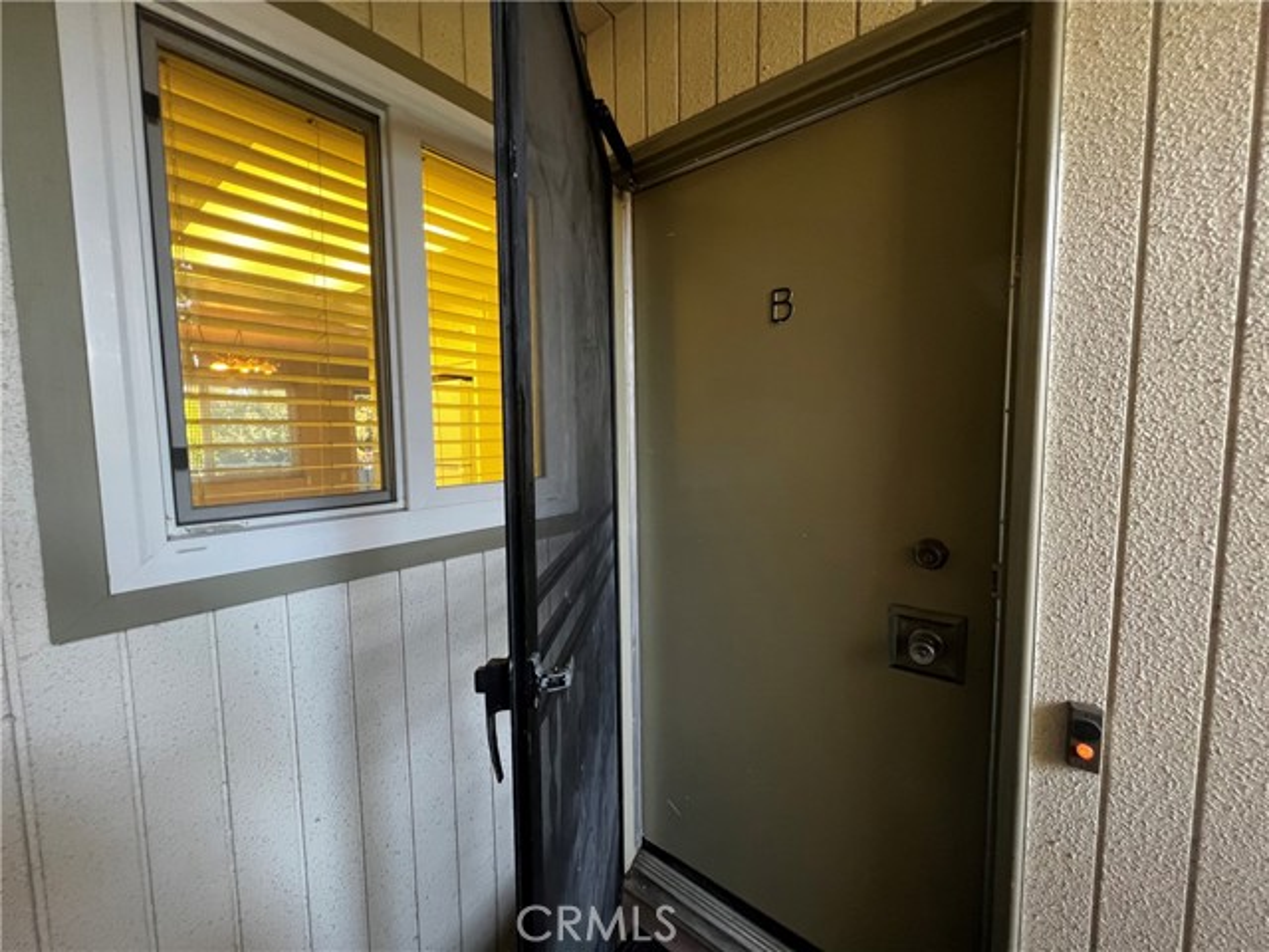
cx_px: 634
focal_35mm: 13
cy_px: 476
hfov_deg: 106.2
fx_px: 477
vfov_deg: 89.9
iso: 320
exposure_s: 1/60
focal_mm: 1.57
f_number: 1.8
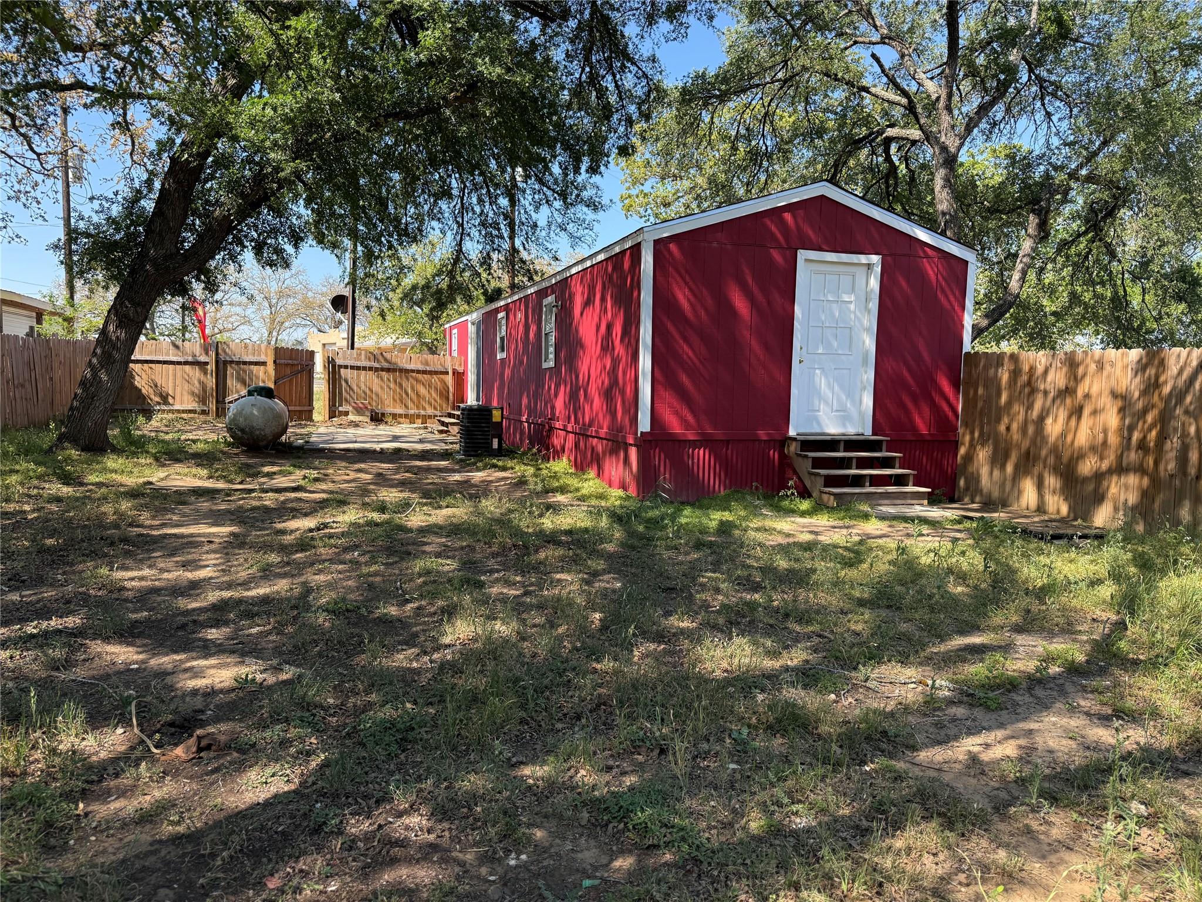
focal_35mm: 24
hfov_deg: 71.6
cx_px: 601
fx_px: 833
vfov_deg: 56.8
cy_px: 451
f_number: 1.78
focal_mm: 6.76
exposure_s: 1/1271
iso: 100
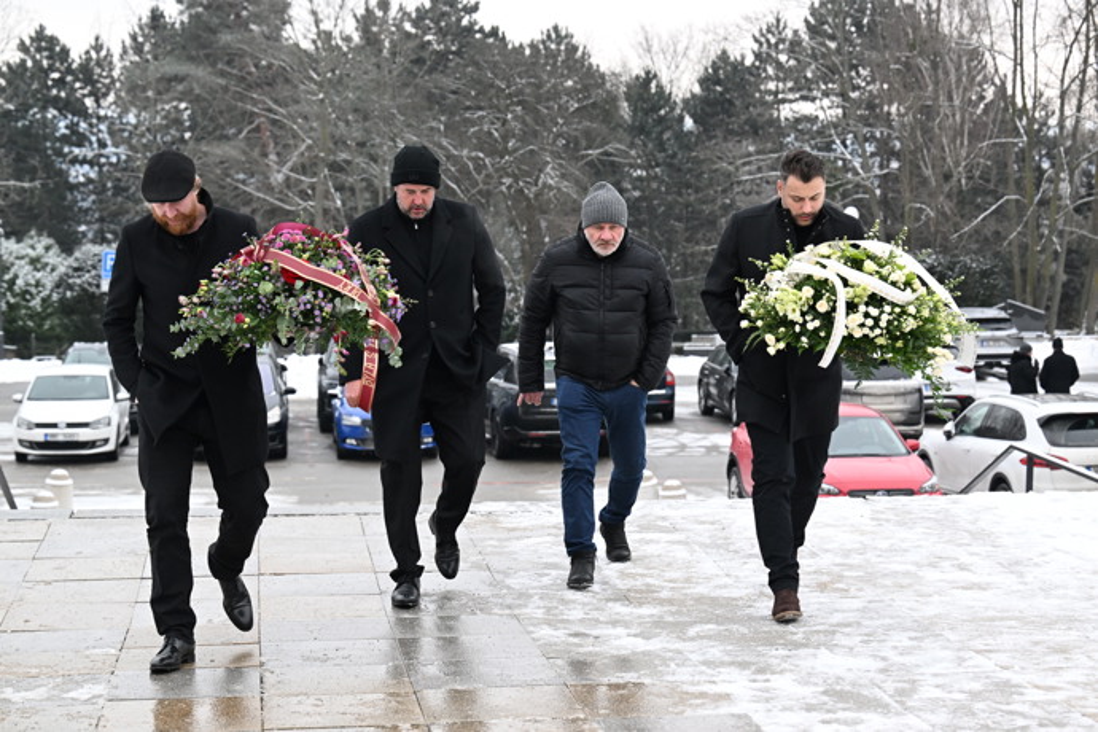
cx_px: 549
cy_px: 366
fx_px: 2257
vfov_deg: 18.4
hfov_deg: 27.3
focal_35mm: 74
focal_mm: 74
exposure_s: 1/320
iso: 2000
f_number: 5
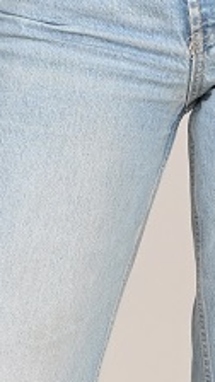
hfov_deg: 3.8
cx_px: 135
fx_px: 3203
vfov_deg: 6.8
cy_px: 111
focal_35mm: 316
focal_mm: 50
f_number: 9
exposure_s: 1/200
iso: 200
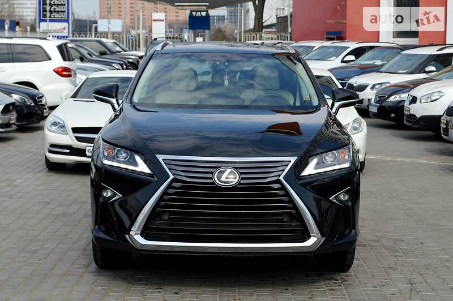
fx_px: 981
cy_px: 150
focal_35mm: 78
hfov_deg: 26.0
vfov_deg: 17.5
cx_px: 226
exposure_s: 1/250
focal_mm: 52
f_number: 7.1
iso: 100
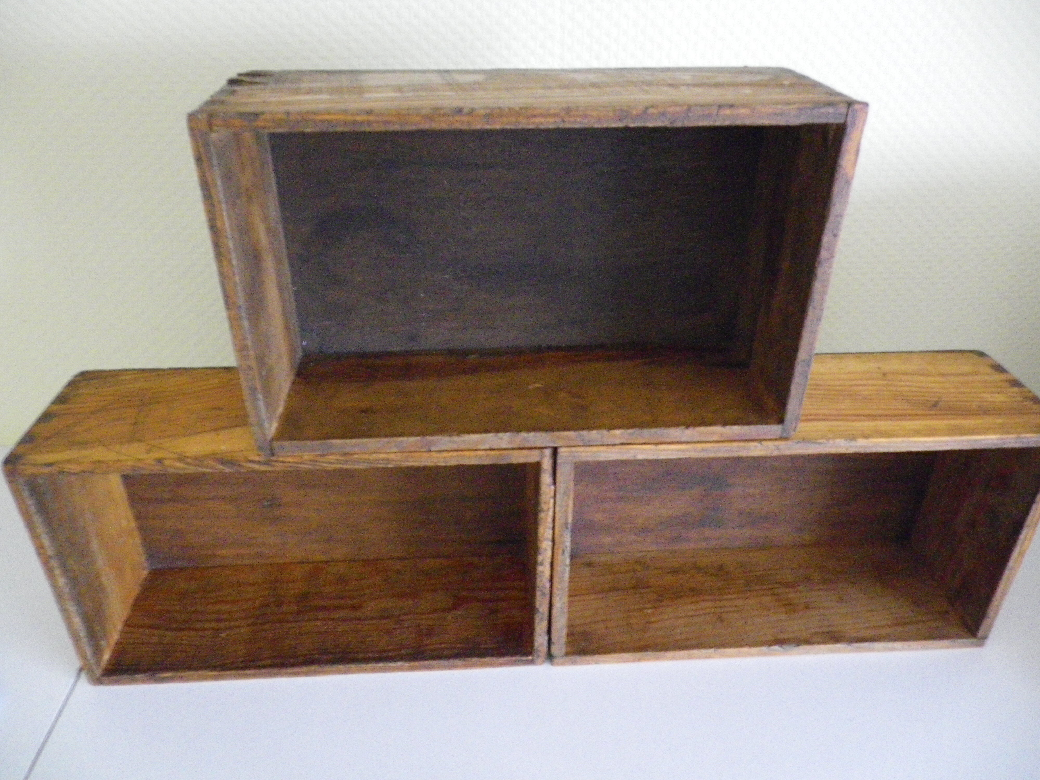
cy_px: 390
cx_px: 520
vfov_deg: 49.7
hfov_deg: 63.4
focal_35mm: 28
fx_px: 841
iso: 800
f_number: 2.6
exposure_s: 1/4
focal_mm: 4.9
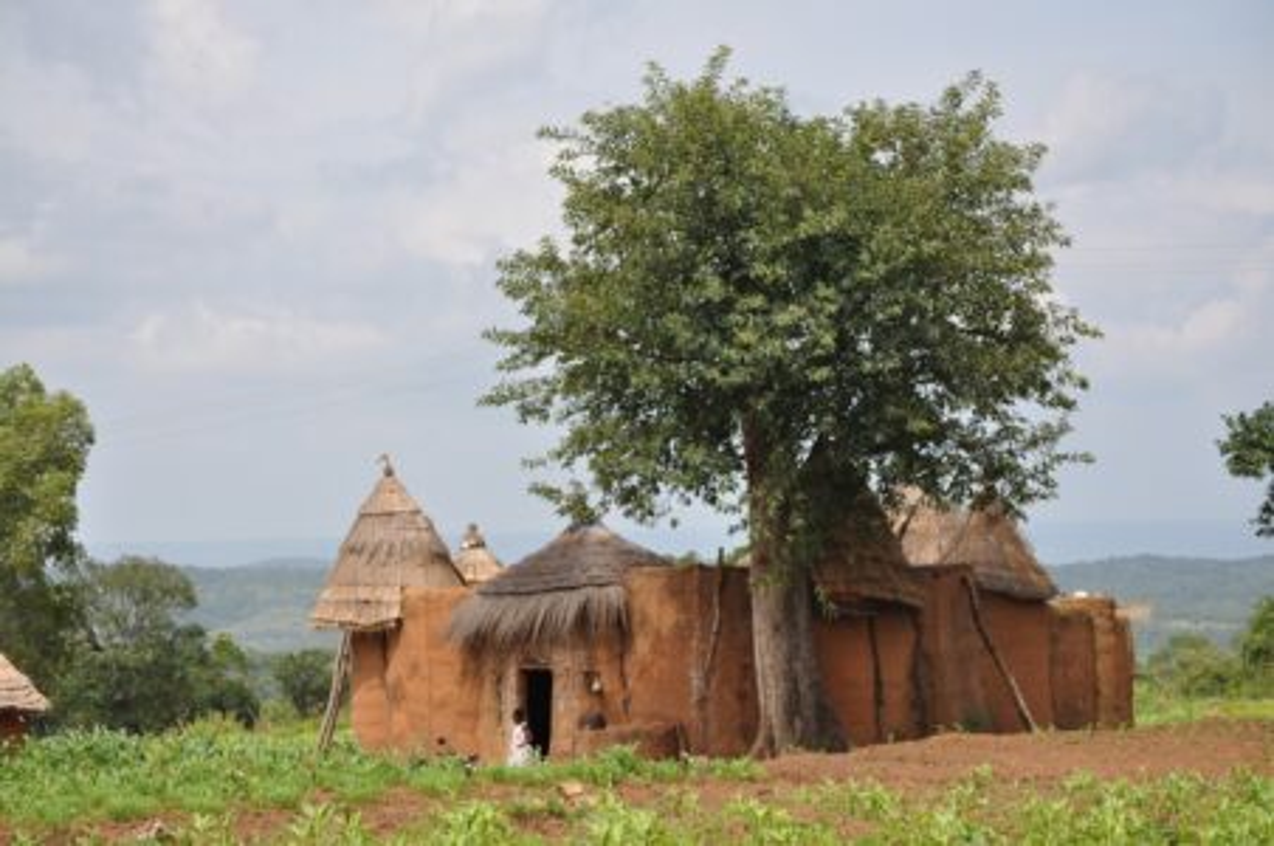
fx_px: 4241
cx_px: 637
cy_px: 423
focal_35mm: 120
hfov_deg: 17.1
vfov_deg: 11.4
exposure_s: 1/640
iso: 200
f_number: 6.3
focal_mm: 80
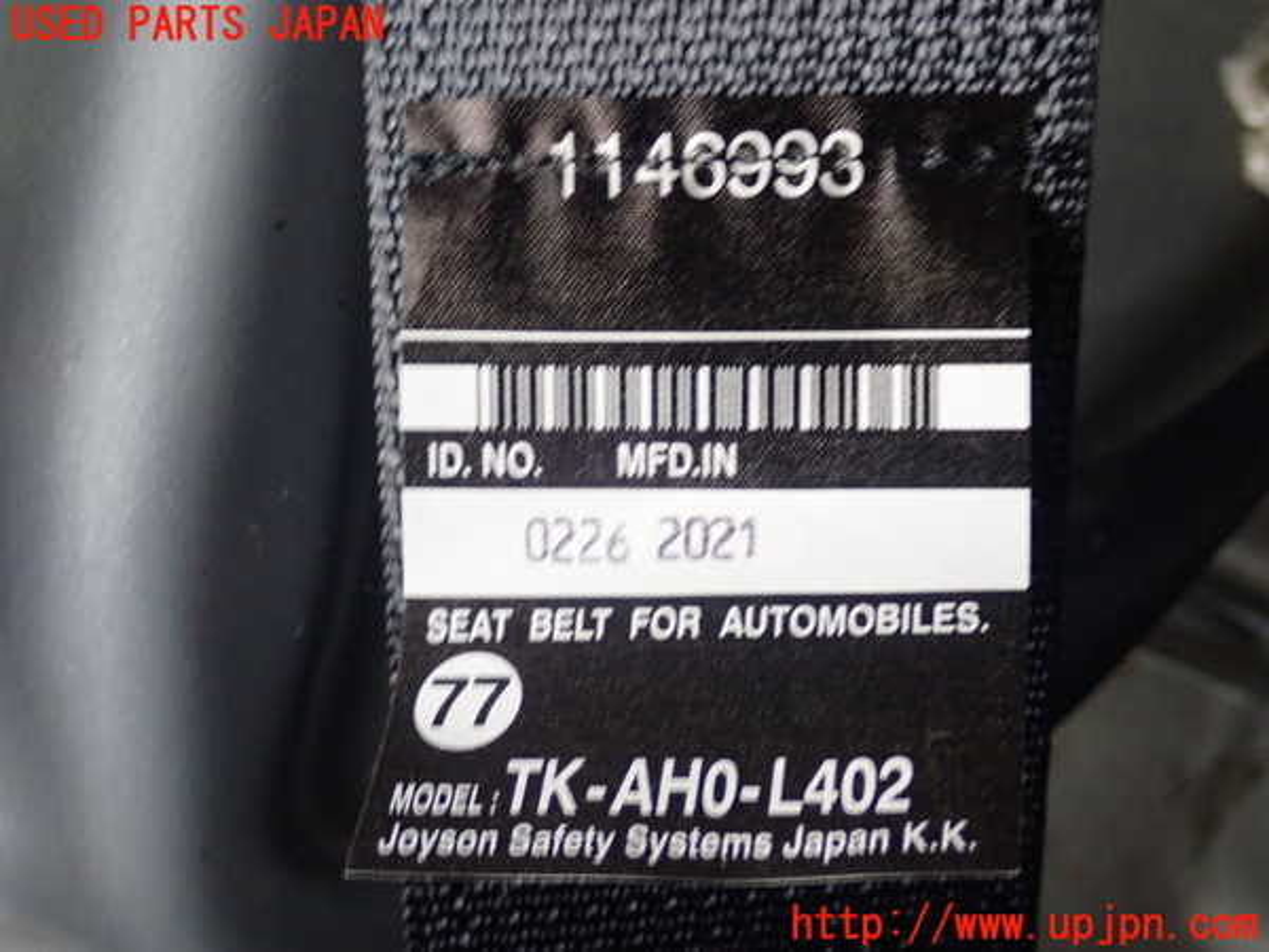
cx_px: 634
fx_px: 2236
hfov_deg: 31.7
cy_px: 476
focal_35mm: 61
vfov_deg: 24.0
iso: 800
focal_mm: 11.01
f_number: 3.6
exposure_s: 1/20
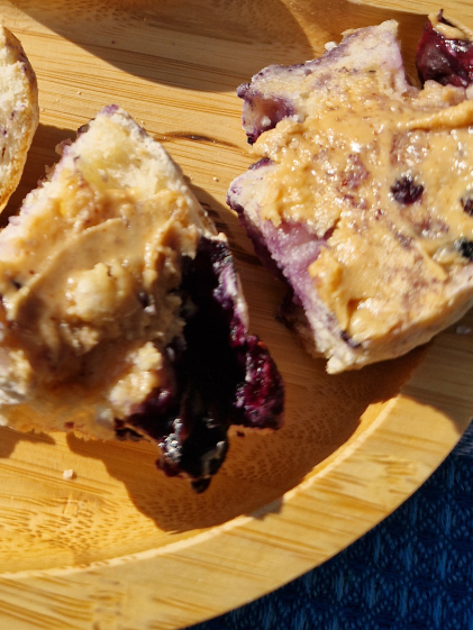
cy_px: 70
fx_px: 747
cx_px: 79
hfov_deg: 33.9
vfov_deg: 42.2
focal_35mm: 41
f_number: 1.8
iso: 50
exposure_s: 1/1468
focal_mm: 5.4
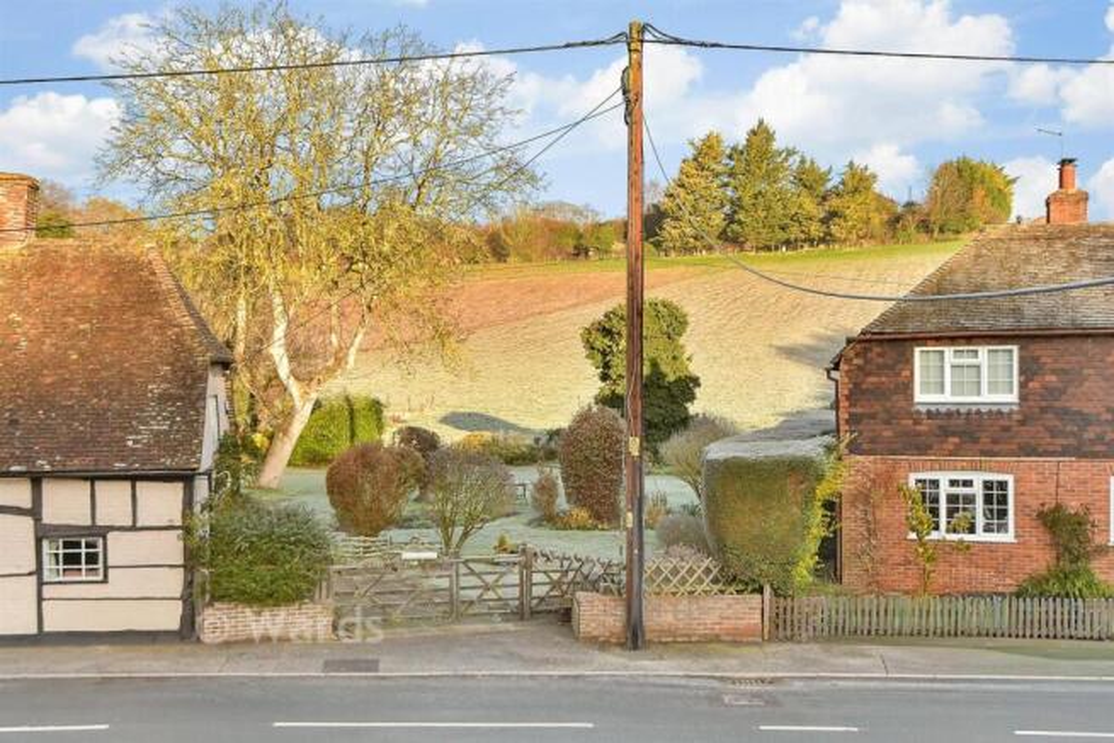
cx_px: 557
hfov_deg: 67.4
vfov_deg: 48.0
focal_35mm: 27
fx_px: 836
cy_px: 372
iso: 640
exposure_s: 1/200
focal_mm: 18
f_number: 7.1
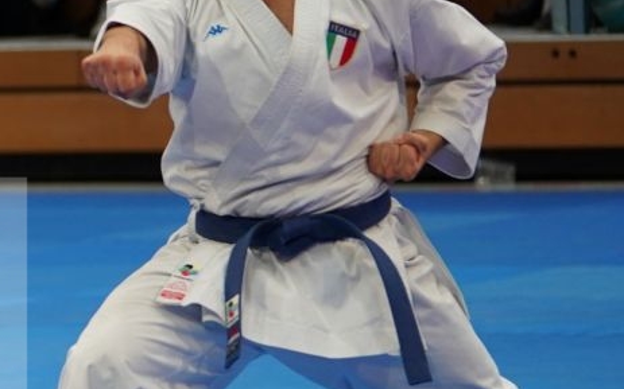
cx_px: -555
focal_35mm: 432
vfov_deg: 3.0
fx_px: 7344
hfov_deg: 4.8
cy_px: 300
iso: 640
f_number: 2.8
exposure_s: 1/500
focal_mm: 109
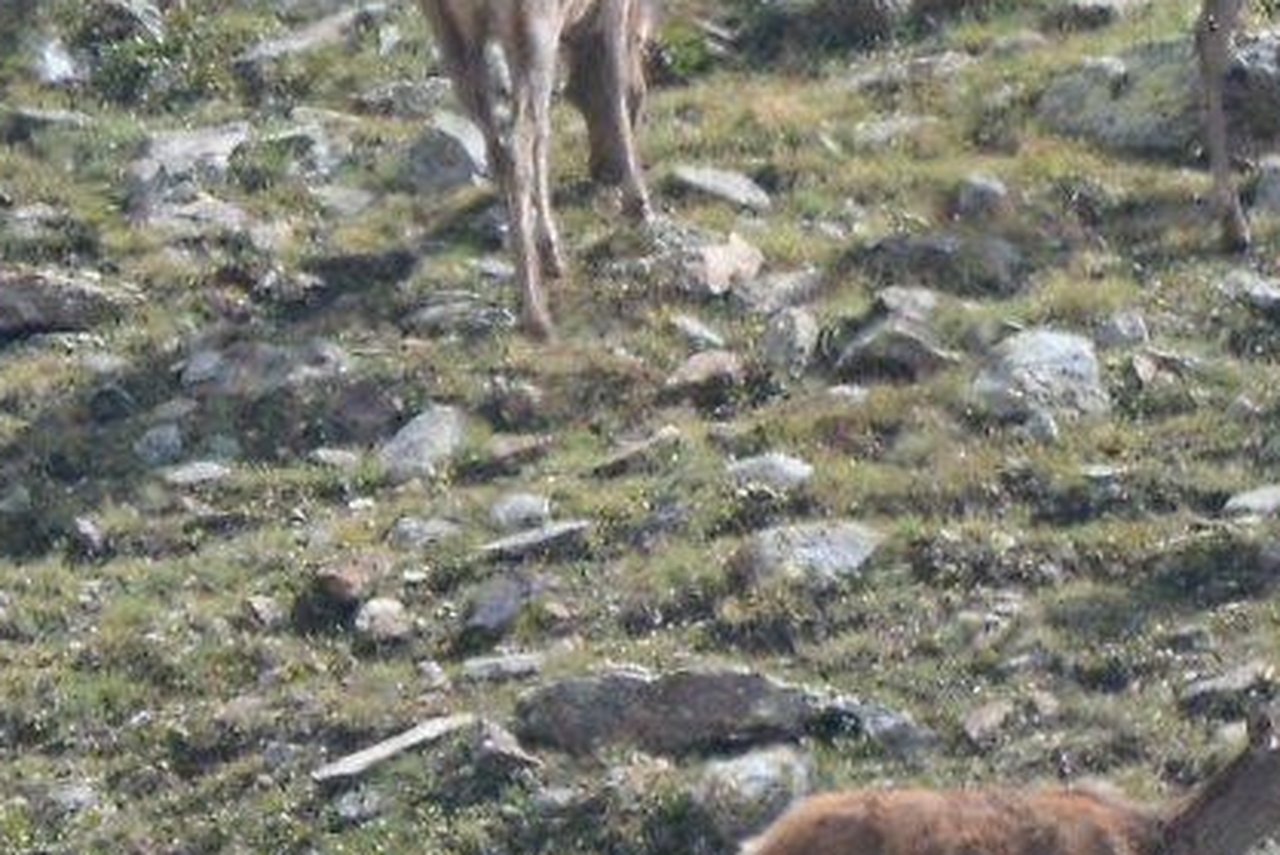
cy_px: -80
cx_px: 1228
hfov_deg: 0.7
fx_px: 112281
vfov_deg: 0.4
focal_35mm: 3157
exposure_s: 1/640
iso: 500
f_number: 8
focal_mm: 550
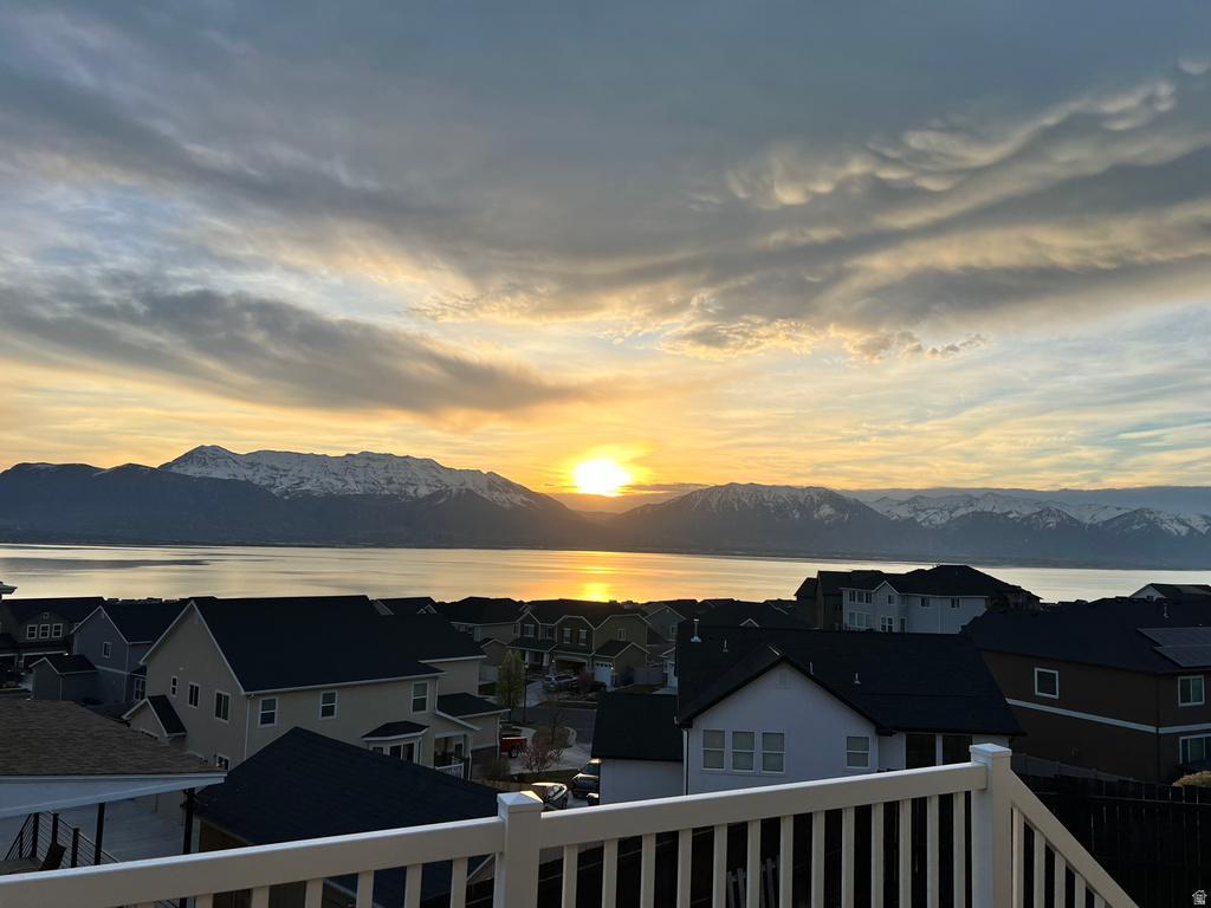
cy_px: 454
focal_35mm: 26
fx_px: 910
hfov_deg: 67.3
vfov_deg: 53.1
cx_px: 606
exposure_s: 1/2762
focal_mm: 5.7
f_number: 1.5
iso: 50
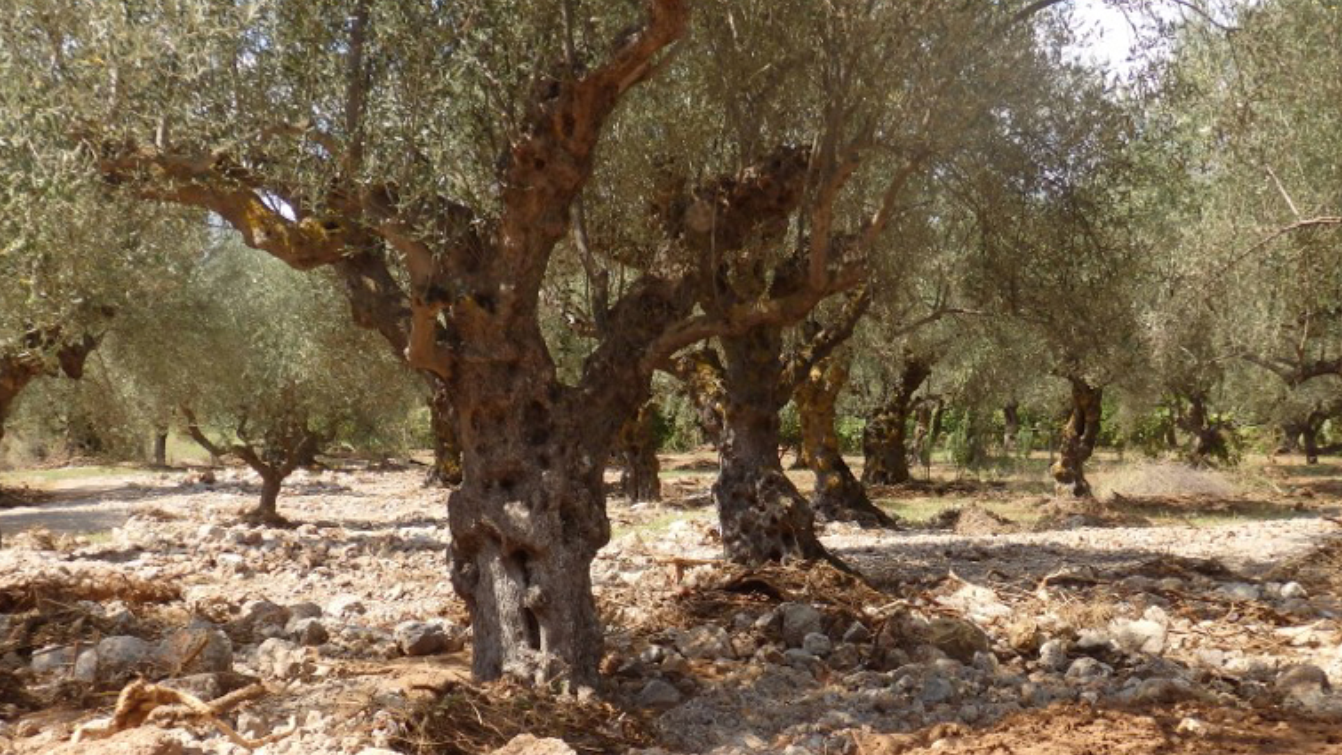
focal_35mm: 52
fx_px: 1851
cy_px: 546
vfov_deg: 22.9
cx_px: 615
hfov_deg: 39.8
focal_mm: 6.6
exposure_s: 1/500
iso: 100
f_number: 3.6
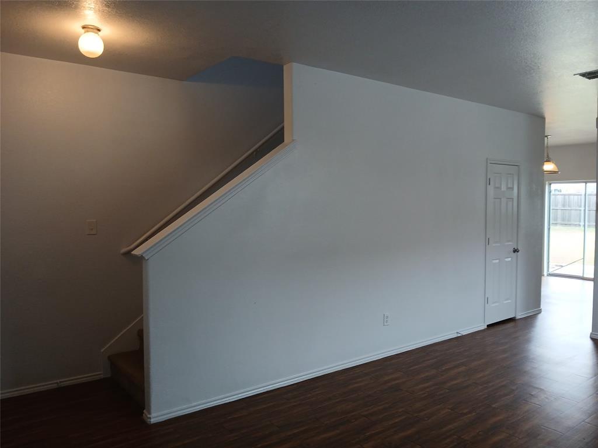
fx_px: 449
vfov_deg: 53.1
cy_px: 224
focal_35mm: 26
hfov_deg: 67.3
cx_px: 299
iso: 125
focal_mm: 3.98
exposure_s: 1/60
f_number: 1.8
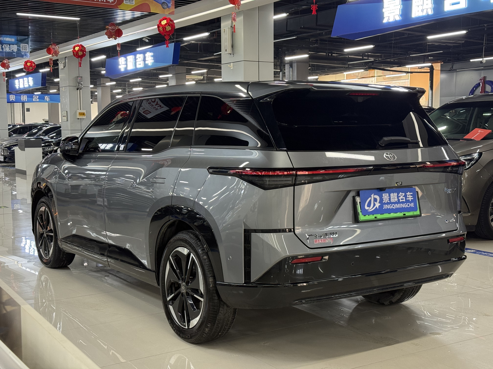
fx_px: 684
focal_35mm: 48
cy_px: 184
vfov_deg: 30.3
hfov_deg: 39.7
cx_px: 246
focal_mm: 6.76
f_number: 1.78
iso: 100
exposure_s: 1/50
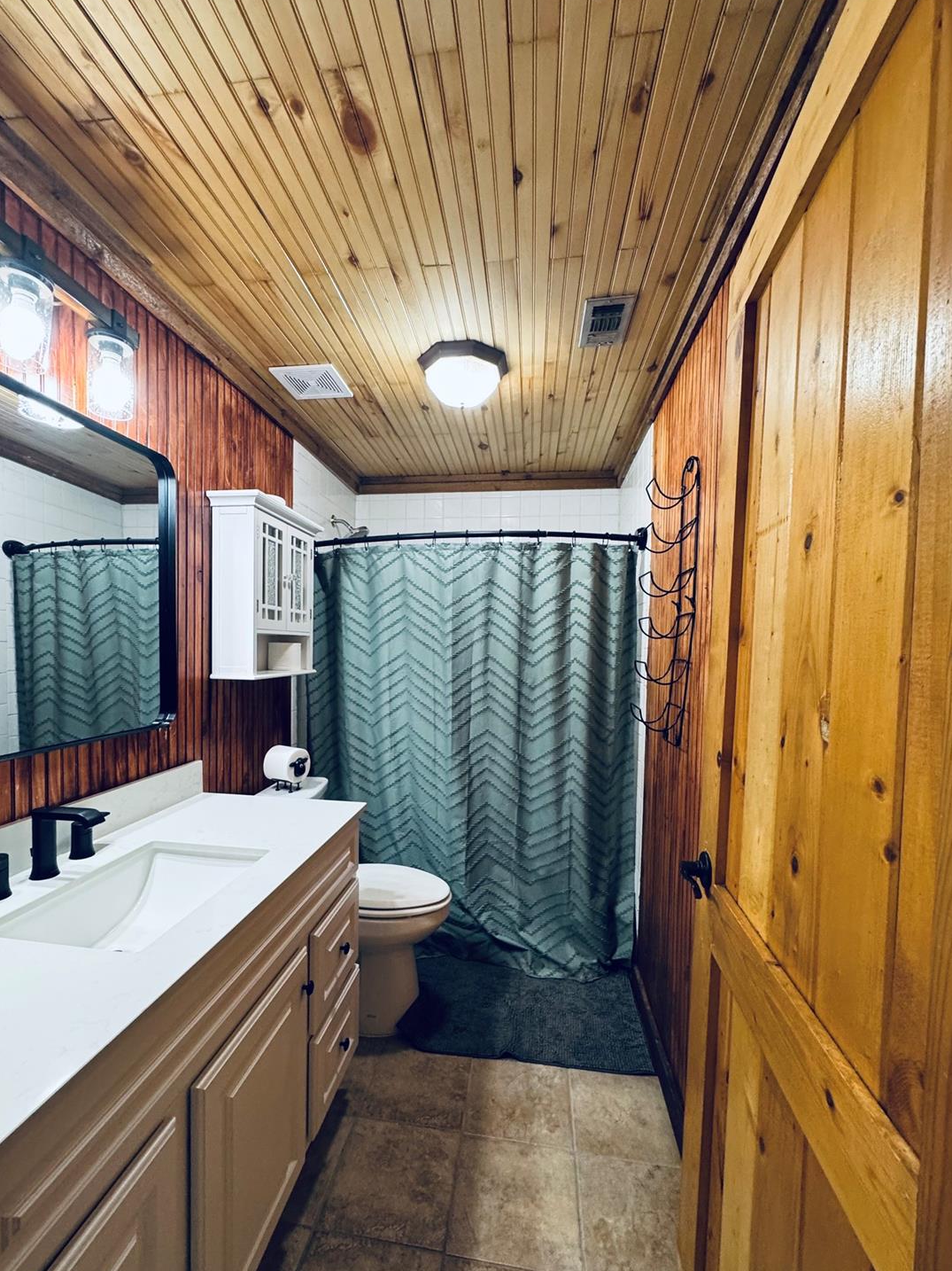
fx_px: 550
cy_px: 668
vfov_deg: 98.1
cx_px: 453
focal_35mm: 15
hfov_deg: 81.7
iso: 250
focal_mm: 2.22
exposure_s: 1/60
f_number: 2.2
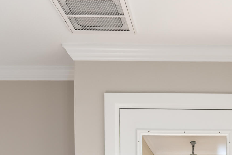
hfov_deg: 36.4
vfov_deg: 22.1
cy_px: 224
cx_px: 197
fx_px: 335
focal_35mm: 52
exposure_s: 1/250
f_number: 5.6
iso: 160
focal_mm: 15
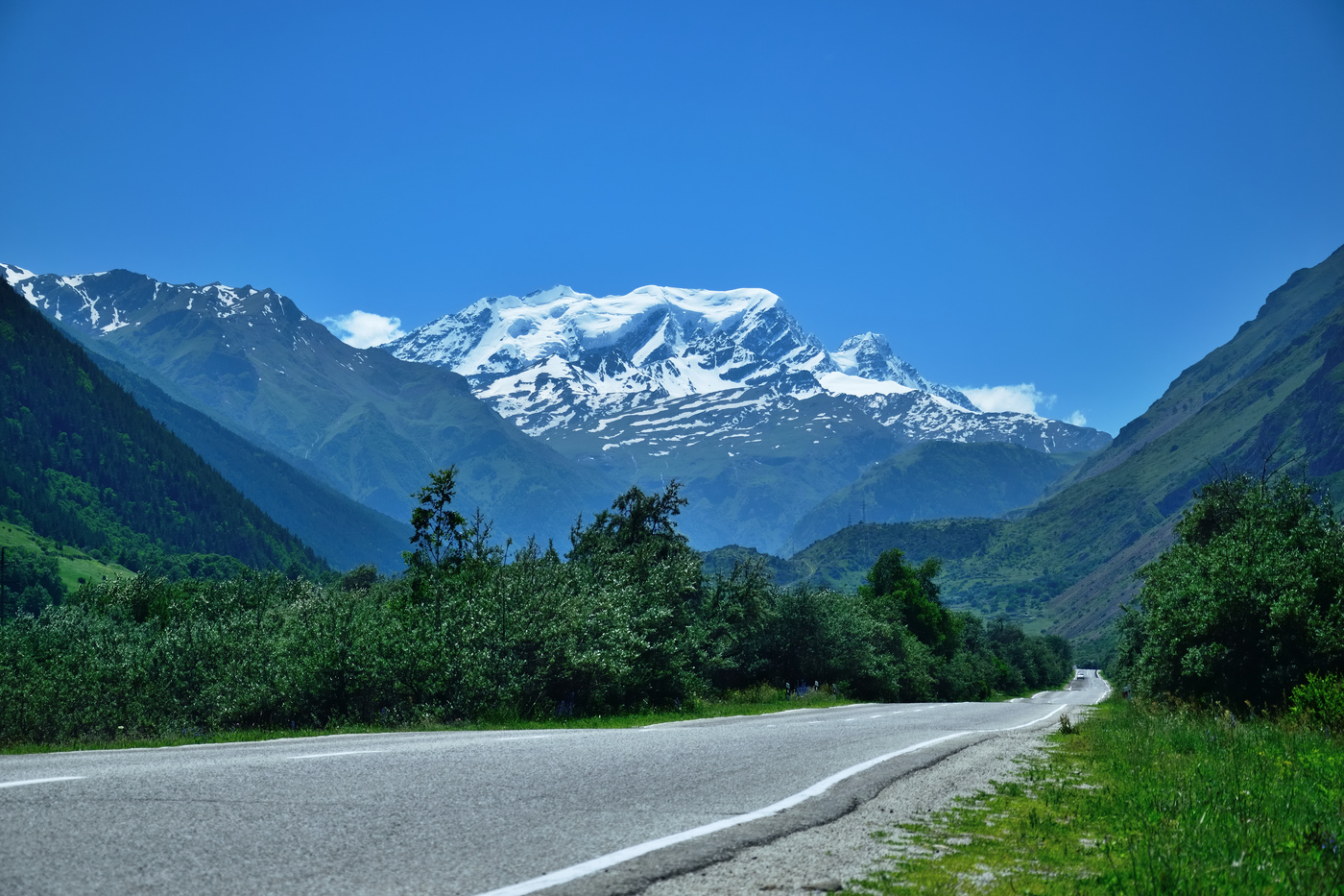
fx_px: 3471
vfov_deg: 14.7
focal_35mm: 93
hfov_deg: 21.9
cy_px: 448
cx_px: 672
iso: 100
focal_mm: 62
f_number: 6.3
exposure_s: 1/640
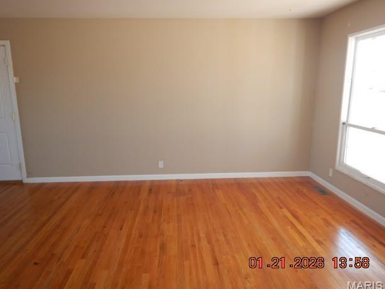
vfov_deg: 54.9
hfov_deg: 69.4
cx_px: 186
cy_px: 144
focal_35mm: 25
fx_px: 278
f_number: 2.8
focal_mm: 4.3
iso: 125
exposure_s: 1/50
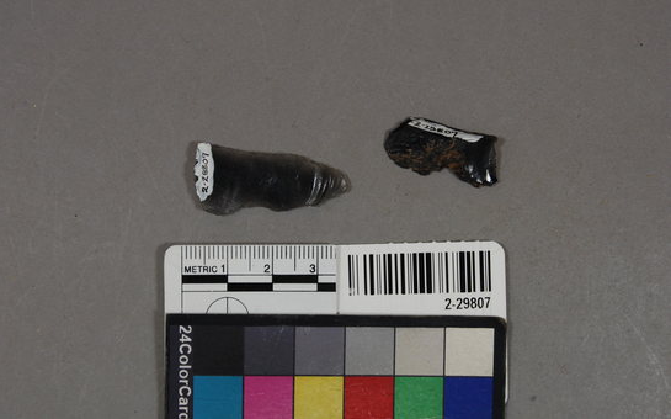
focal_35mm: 77
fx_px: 1407
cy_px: 195
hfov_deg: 26.8
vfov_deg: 16.9
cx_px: 334
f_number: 13
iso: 400
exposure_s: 1/30
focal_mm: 50
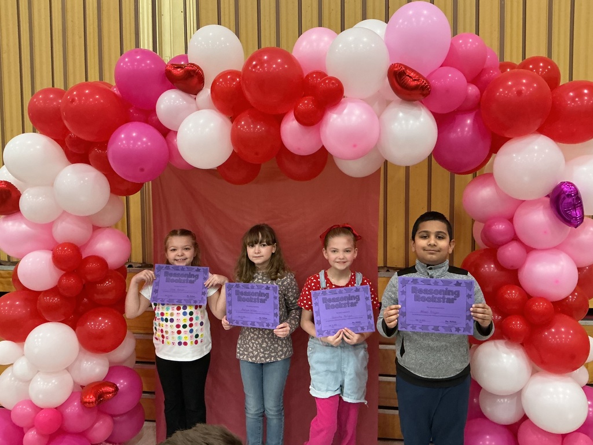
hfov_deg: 61.7
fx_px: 497
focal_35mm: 29
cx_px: 296
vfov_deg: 48.2
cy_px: 222
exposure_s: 1/60
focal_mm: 3
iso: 250
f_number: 1.8
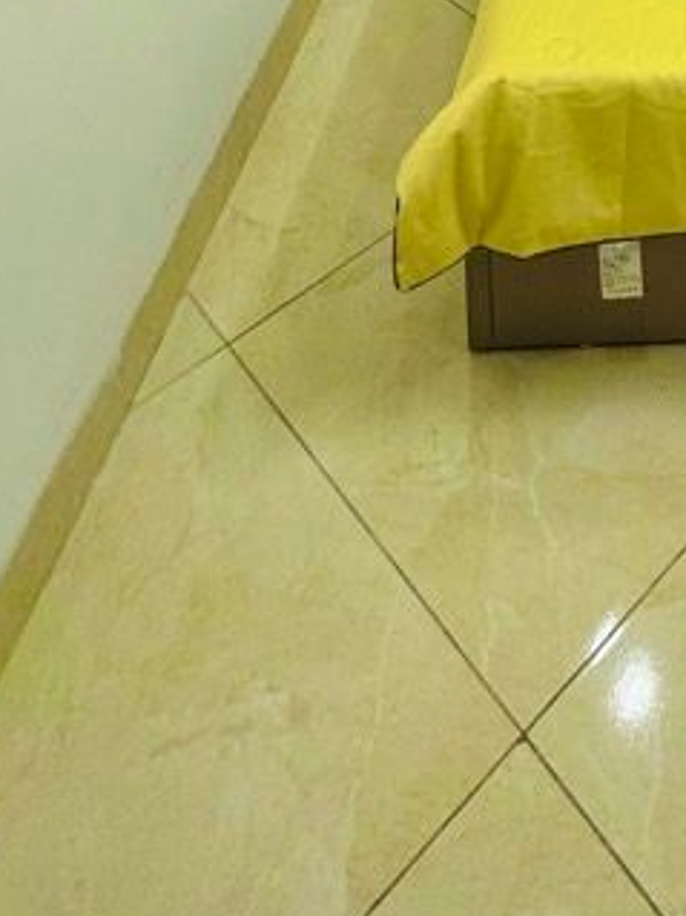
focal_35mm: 45
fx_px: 1190
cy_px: -491
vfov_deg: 27.4
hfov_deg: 29.3
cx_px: 741
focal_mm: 2.22
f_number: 2.2
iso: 125
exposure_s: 1/100
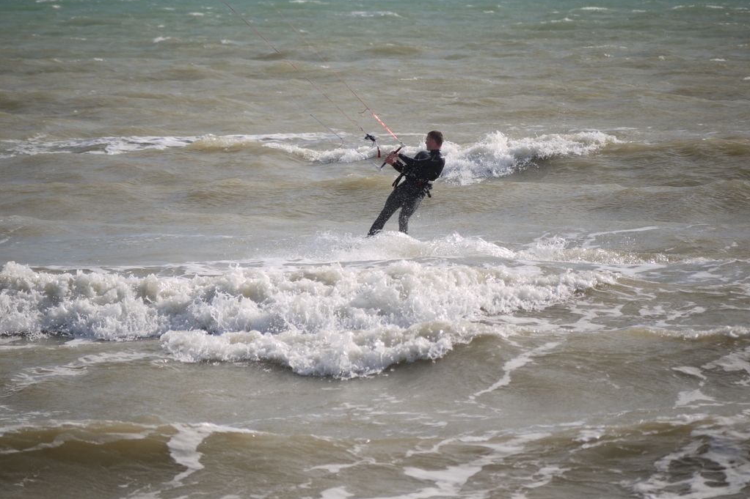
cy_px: 237
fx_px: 8686
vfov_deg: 3.3
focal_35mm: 417
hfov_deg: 4.9
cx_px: 375
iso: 100
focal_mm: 200
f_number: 6.3
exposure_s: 1/800
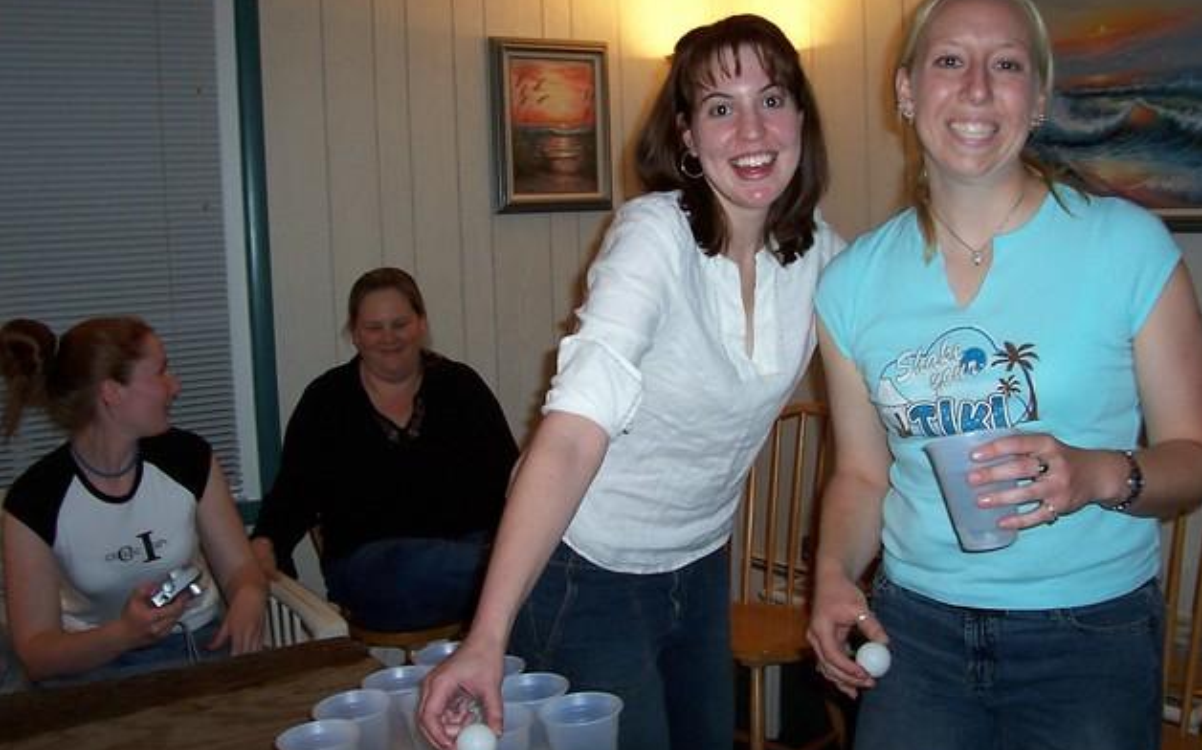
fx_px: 1310
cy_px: 344
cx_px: 611
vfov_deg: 31.9
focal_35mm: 40
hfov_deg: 49.3
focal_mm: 5.6
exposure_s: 1/60
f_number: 2.8
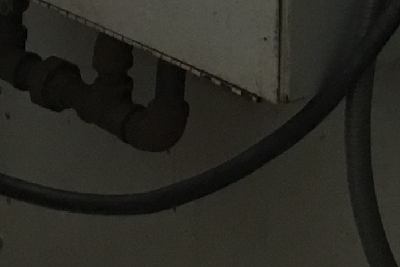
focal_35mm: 174
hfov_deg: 11.7
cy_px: -209
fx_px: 1933
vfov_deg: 7.7
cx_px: 430
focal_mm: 4.15
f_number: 2.2
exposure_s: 1/15
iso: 100
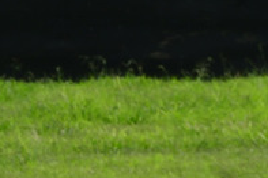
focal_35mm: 1648
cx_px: 532
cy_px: 295
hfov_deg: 1.3
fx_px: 12258
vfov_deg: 0.8
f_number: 13
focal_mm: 270
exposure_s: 1/640
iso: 800
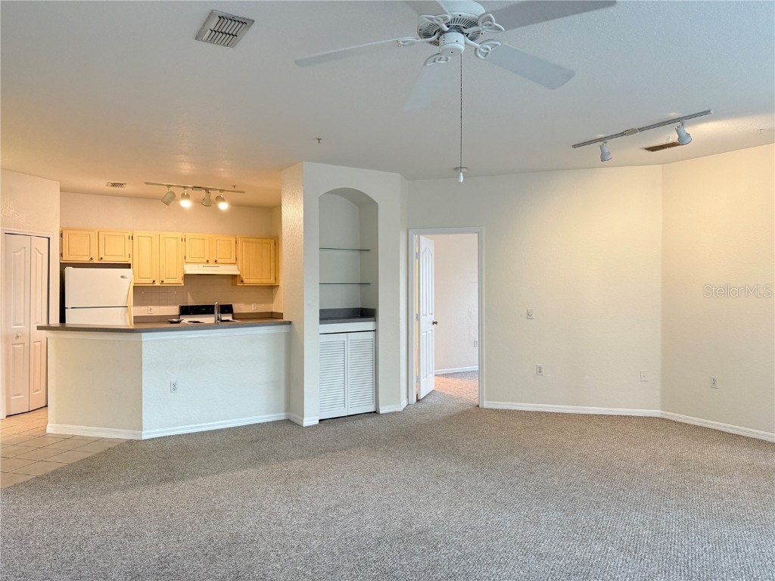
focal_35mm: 24
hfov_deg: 71.6
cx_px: 388
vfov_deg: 56.8
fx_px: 537
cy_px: 290
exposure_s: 1/60
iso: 250
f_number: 1.78
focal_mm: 6.76
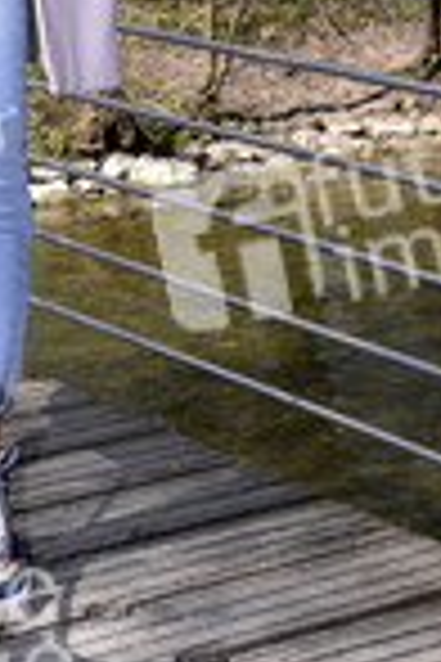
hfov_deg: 10.8
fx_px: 2297
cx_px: -27
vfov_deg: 16.1
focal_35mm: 125
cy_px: 0
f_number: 9
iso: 250
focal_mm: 46
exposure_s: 1/160
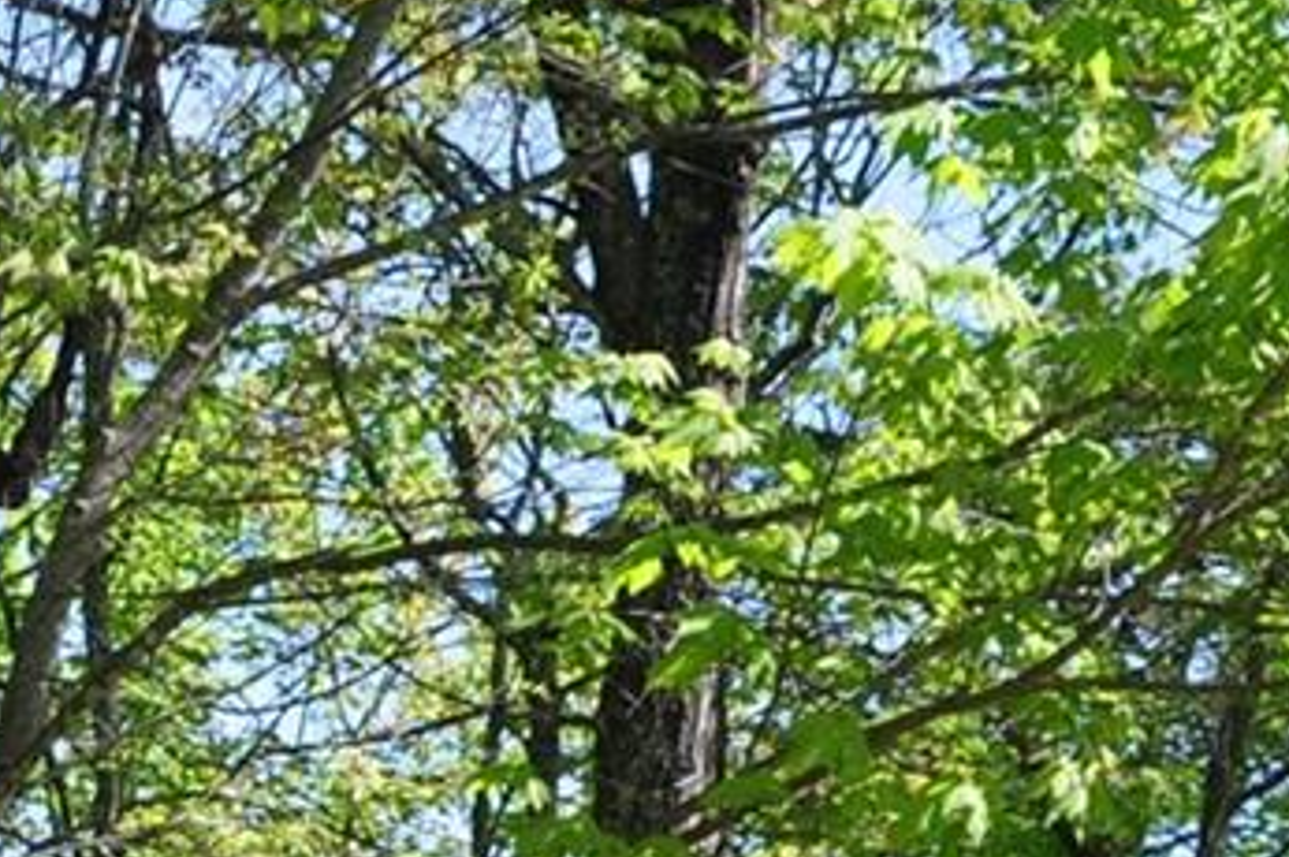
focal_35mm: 142
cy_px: 1885
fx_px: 5079
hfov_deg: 13.6
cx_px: -652
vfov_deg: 8.9
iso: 200
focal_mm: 24
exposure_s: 1/250
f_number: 8
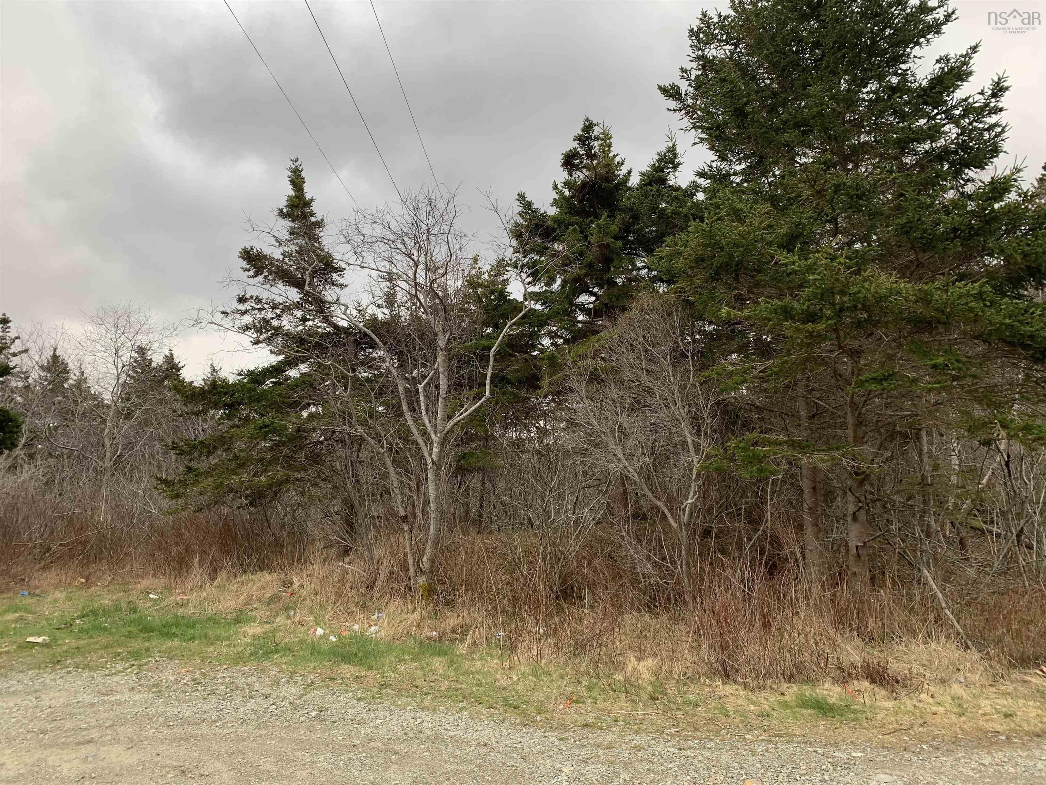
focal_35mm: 26
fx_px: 786
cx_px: 523
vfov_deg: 53.1
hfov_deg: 67.3
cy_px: 392
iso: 25
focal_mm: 4.25
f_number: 1.8
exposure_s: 1/122
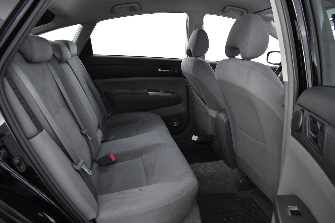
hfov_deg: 67.4
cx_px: 168
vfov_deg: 47.9
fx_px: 251
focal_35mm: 27
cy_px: 112
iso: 1800
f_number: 3.5
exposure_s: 1/30
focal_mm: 18
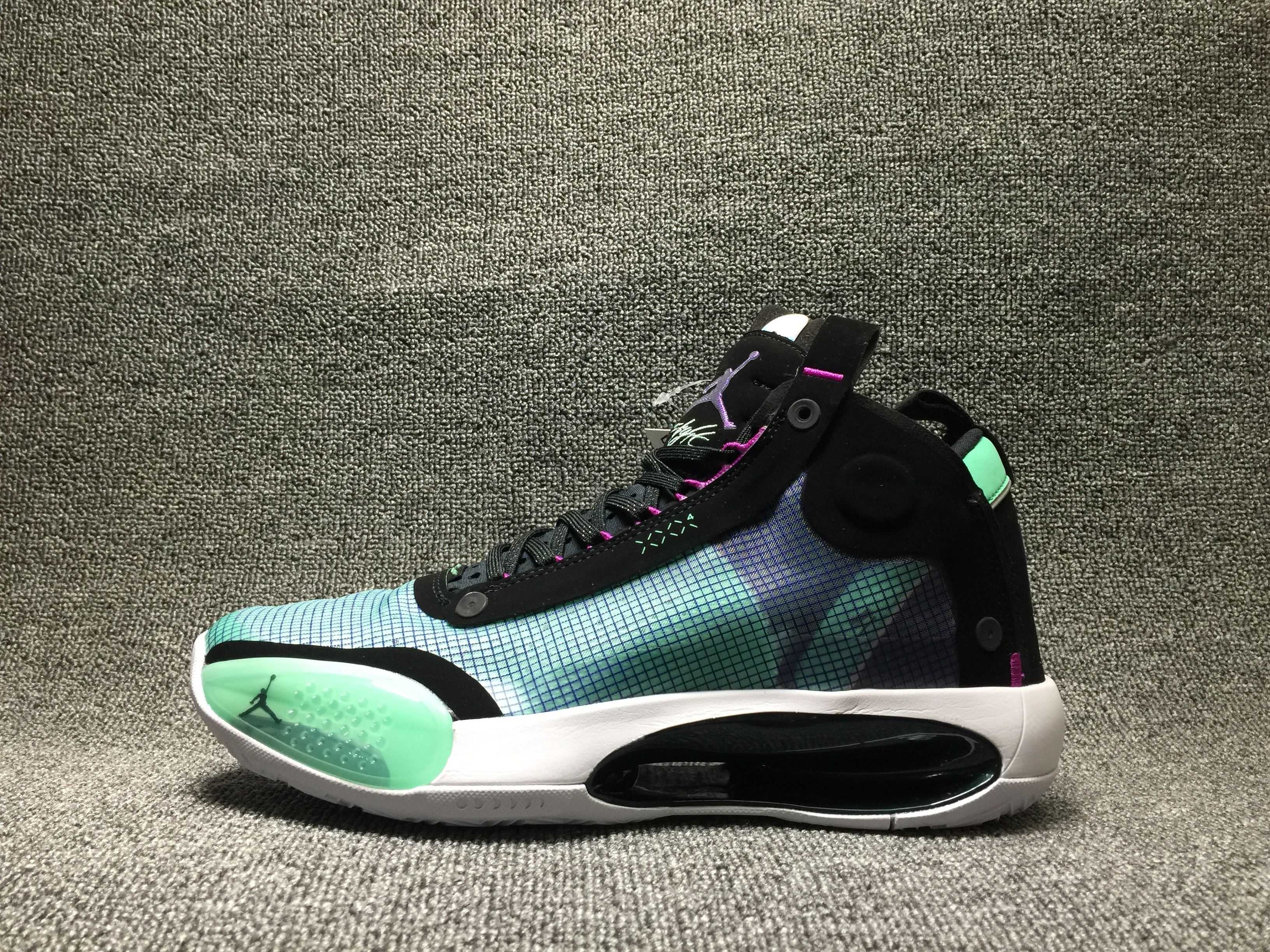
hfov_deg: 61.7
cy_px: 476
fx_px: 1064
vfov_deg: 48.2
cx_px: 635
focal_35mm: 29
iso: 40
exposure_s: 1/33
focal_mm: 4.15
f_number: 2.2
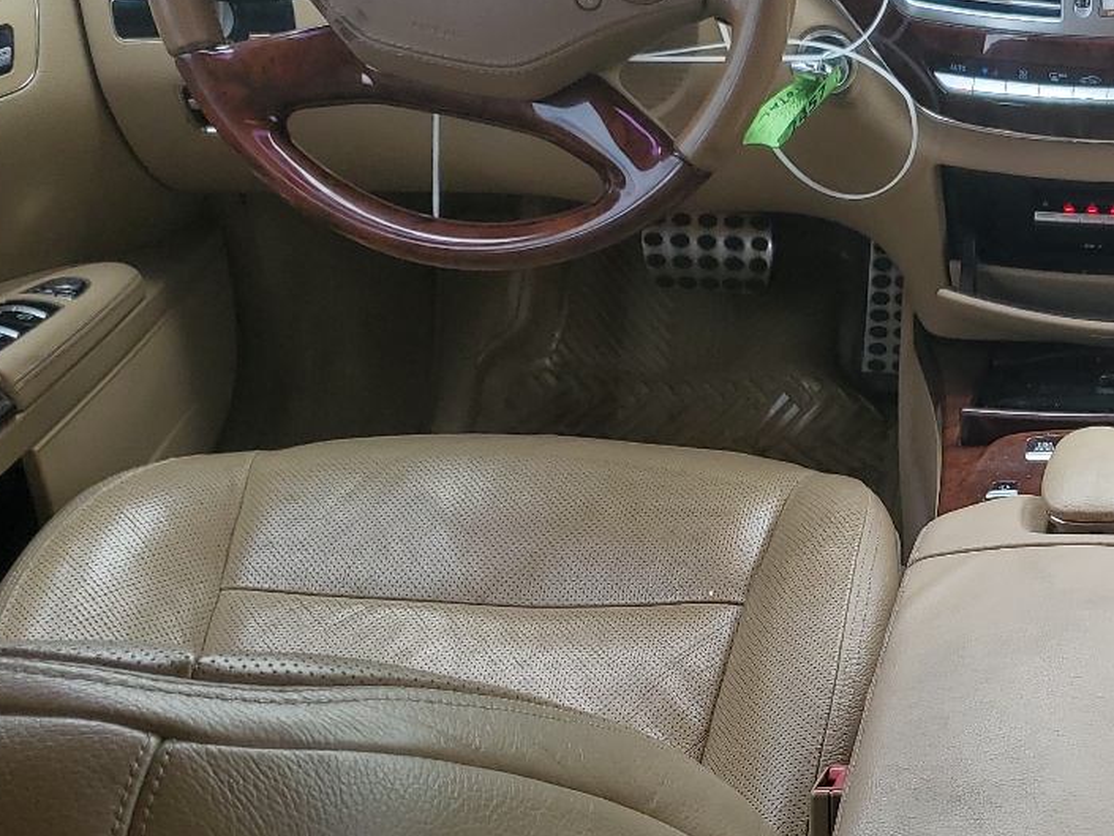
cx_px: 1114
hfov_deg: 30.4
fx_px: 1899
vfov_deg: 24.8
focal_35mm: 59
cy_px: 484
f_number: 1.5
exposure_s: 1/500
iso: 50
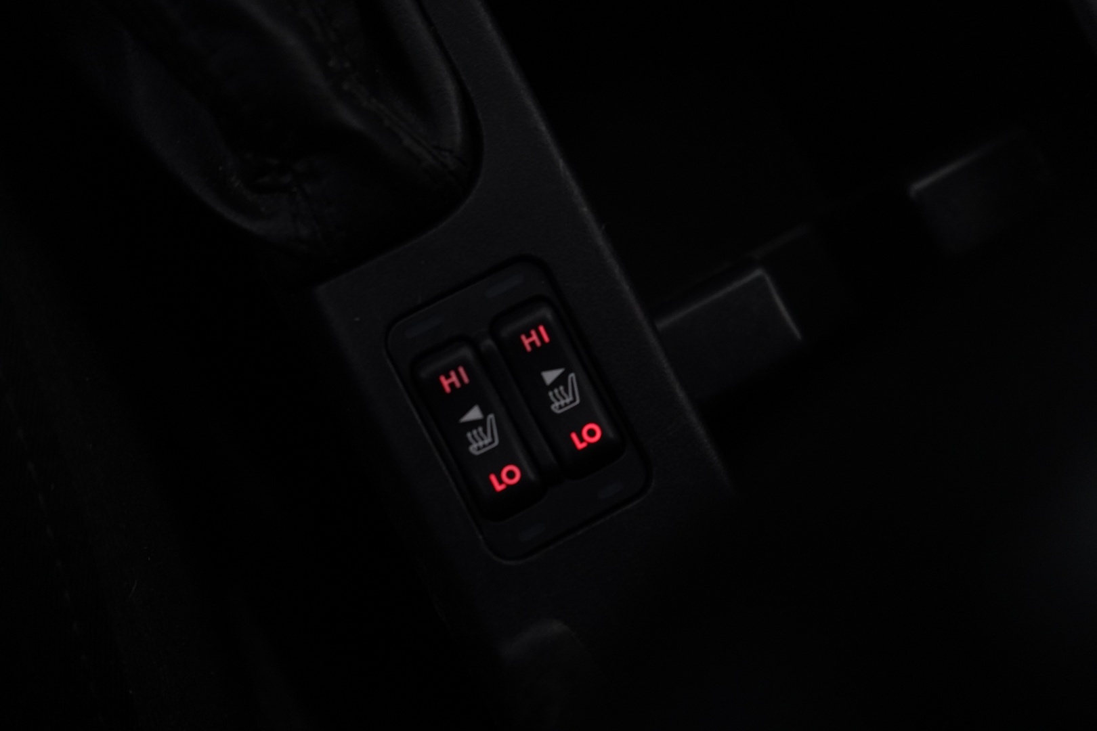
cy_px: 366
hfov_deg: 48.5
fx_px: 1219
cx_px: 548
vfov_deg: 33.4
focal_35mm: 40
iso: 4000
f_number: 4
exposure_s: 1/60
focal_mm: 40
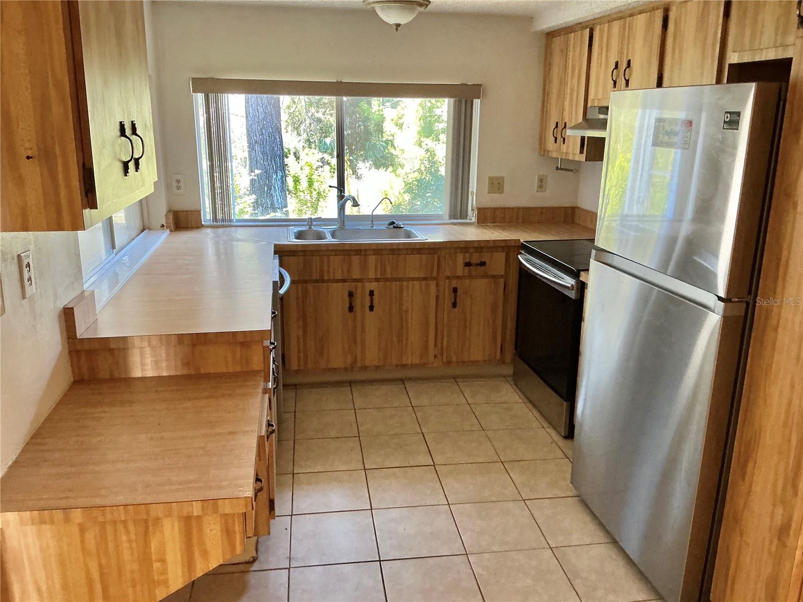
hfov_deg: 61.7
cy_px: 301
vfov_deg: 48.2
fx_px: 673
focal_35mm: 29
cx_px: 402
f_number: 1.8
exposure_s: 1/60
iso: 160
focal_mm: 3
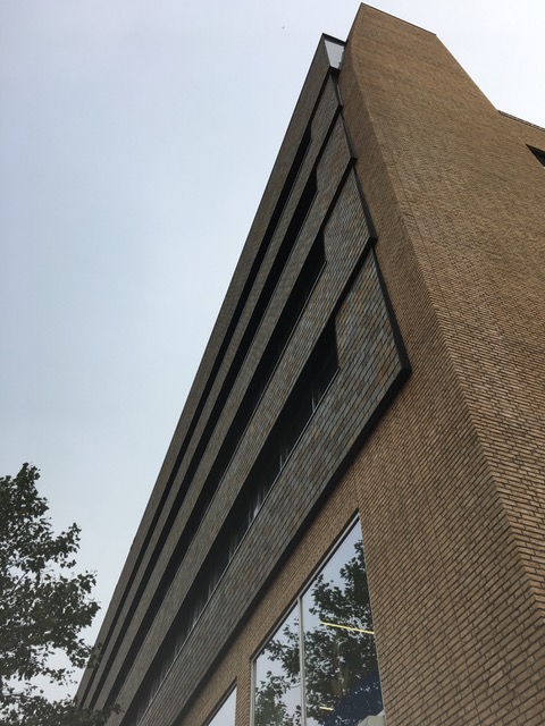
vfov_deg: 61.7
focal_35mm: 29
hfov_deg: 48.2
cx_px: 272
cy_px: 363
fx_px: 609
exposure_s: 1/686
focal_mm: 4.15
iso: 25
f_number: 2.2
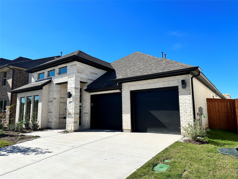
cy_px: 90
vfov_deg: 56.8
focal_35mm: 24
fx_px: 165
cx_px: 119
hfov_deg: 71.6
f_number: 1.78
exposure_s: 1/5848
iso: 80
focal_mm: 6.86
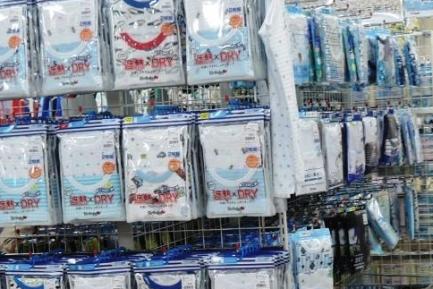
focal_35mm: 88
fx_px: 1059
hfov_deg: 23.0
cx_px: 284
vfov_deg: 15.4
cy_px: 242
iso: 80
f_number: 3.2
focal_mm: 8.6
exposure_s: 1/40
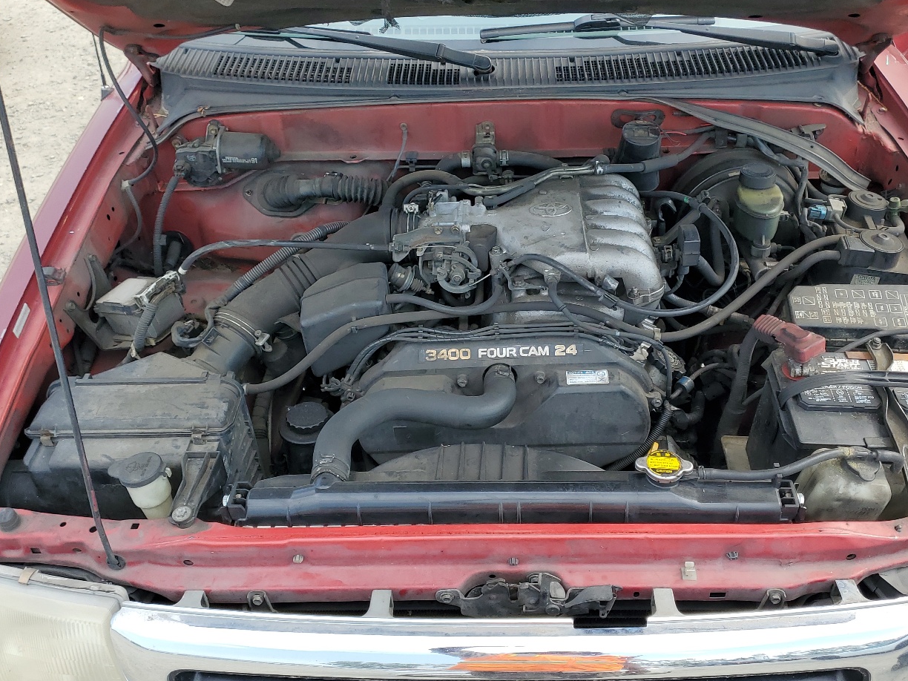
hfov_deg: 53.9
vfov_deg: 41.8
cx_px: 493
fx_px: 892
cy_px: 333
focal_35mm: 34
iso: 50
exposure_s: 1/588
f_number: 1.5
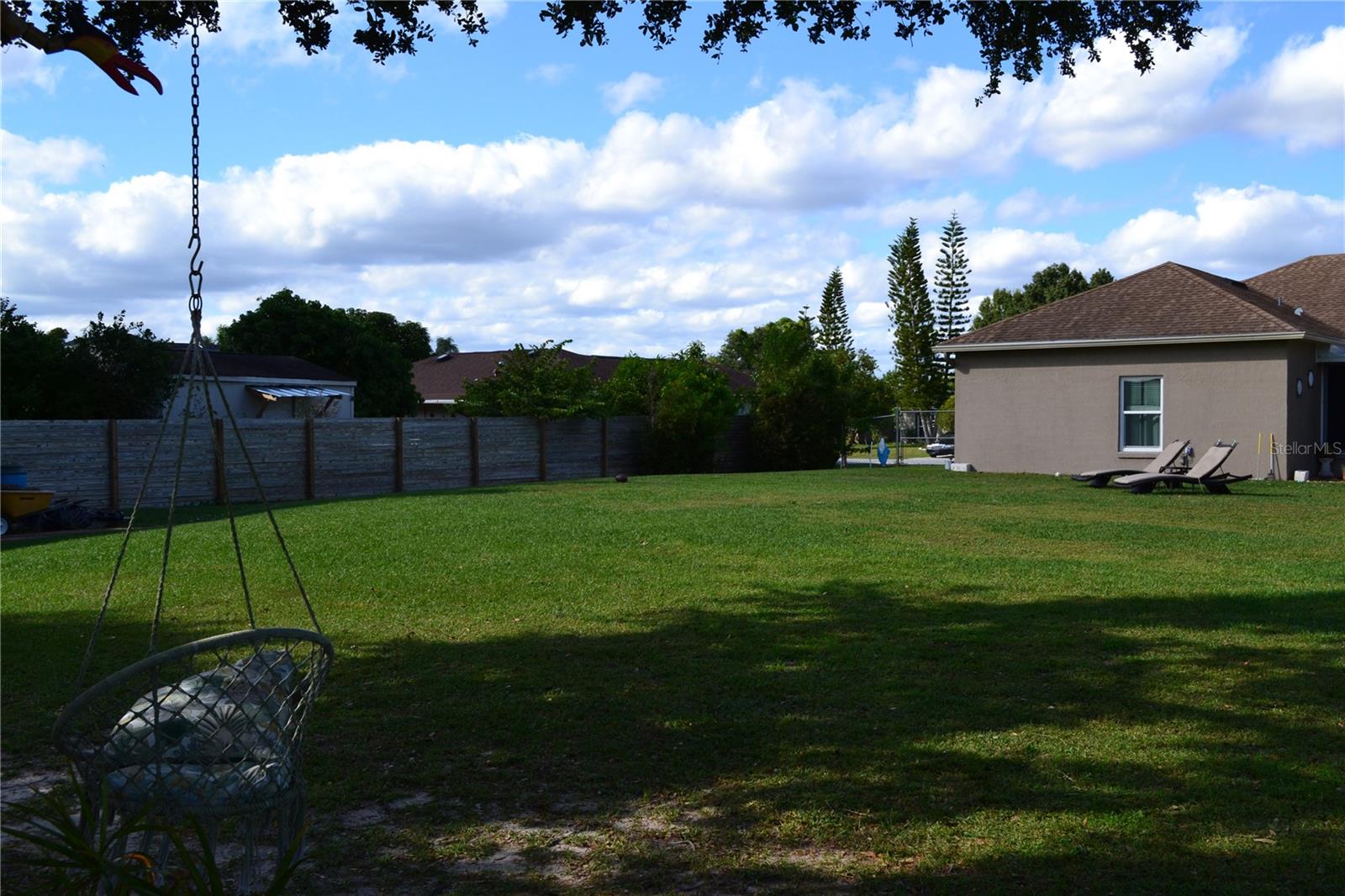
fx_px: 1345
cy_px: 448
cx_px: 672
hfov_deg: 53.1
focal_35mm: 36
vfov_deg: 36.9
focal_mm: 24
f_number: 10
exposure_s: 1/320
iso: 400
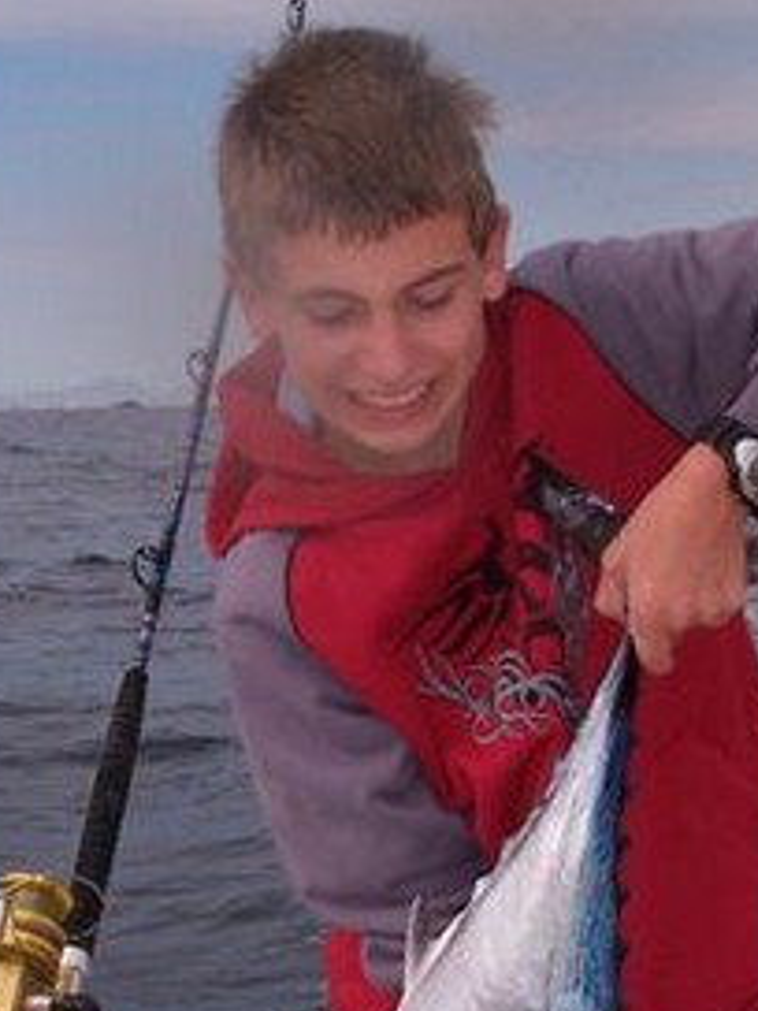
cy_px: 807
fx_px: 2569
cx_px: 316
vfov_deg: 22.0
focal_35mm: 88
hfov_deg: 16.8
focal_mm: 8
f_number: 4.8
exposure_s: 1/1000
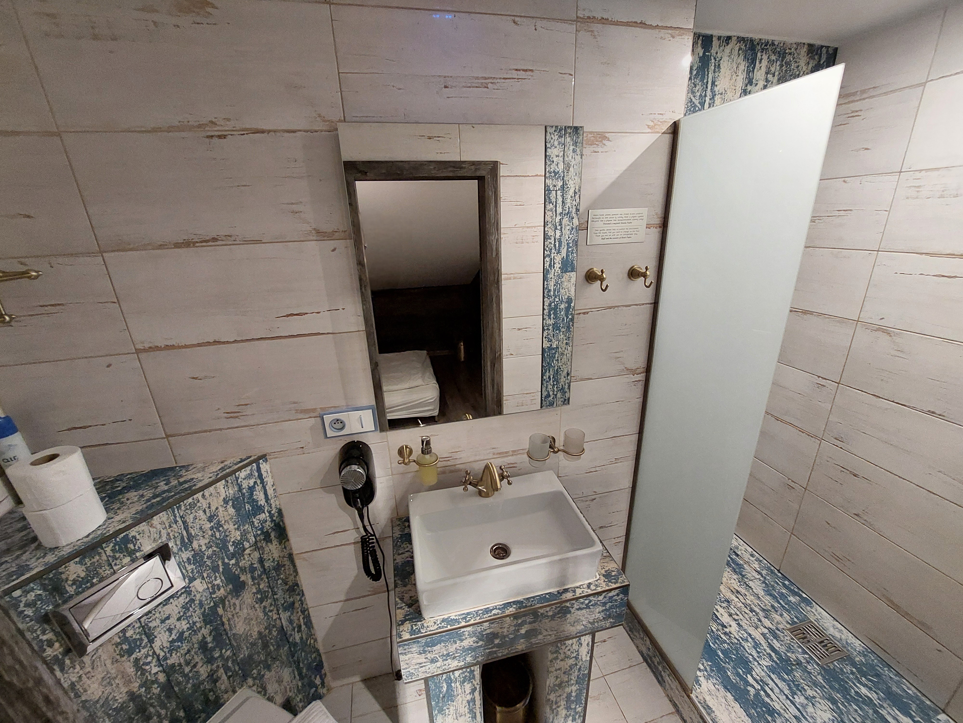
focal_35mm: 13
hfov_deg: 106.2
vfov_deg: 89.9
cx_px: 482
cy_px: 362
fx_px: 362
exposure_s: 1/25
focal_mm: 1.74
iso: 400
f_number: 2.2
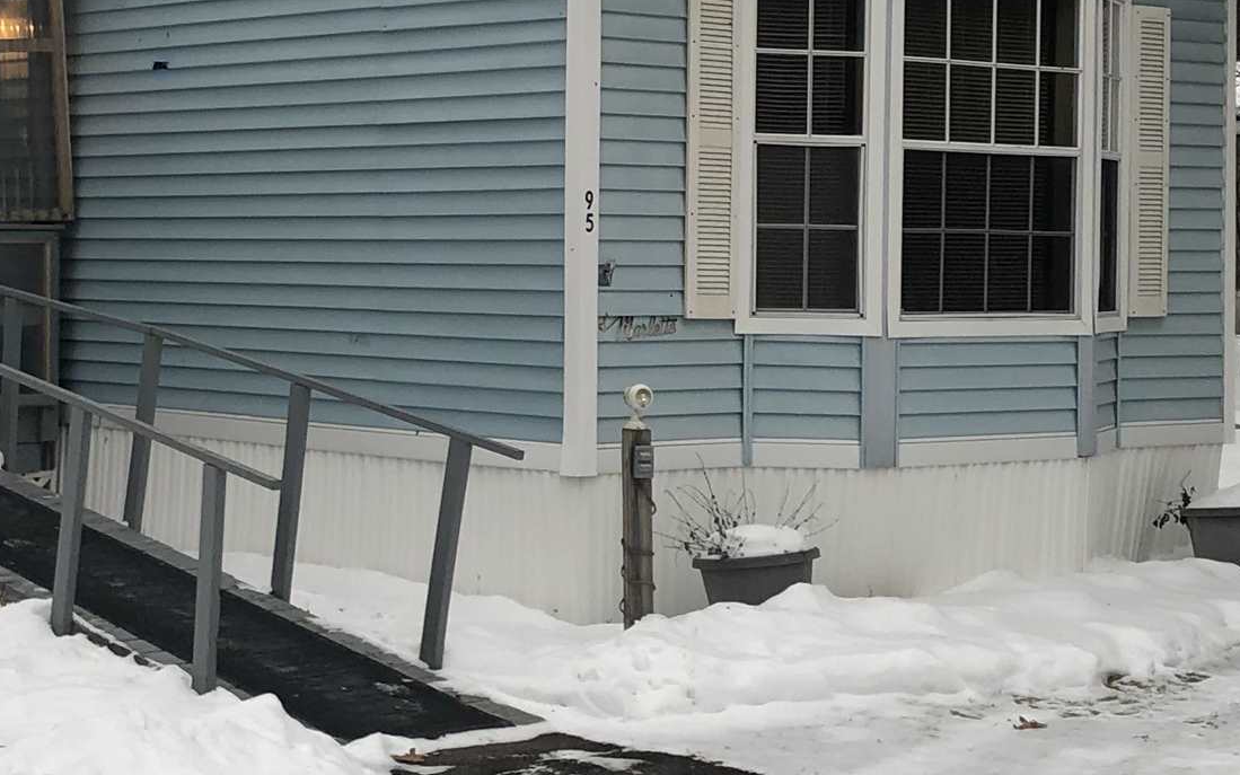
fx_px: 2805
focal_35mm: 83
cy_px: 297
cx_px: 623
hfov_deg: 24.9
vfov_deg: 15.7
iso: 32
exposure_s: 1/120
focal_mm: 3.99
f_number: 1.8
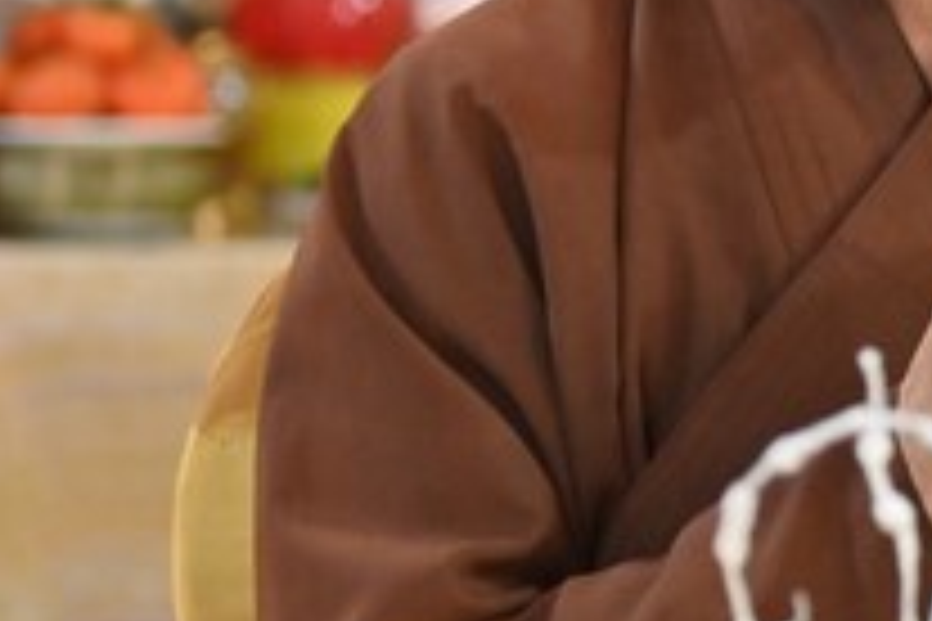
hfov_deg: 5.4
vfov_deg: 3.7
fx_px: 9733
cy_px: 63
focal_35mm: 376
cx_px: 1238
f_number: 4.5
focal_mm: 120
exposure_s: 1/100
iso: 3200
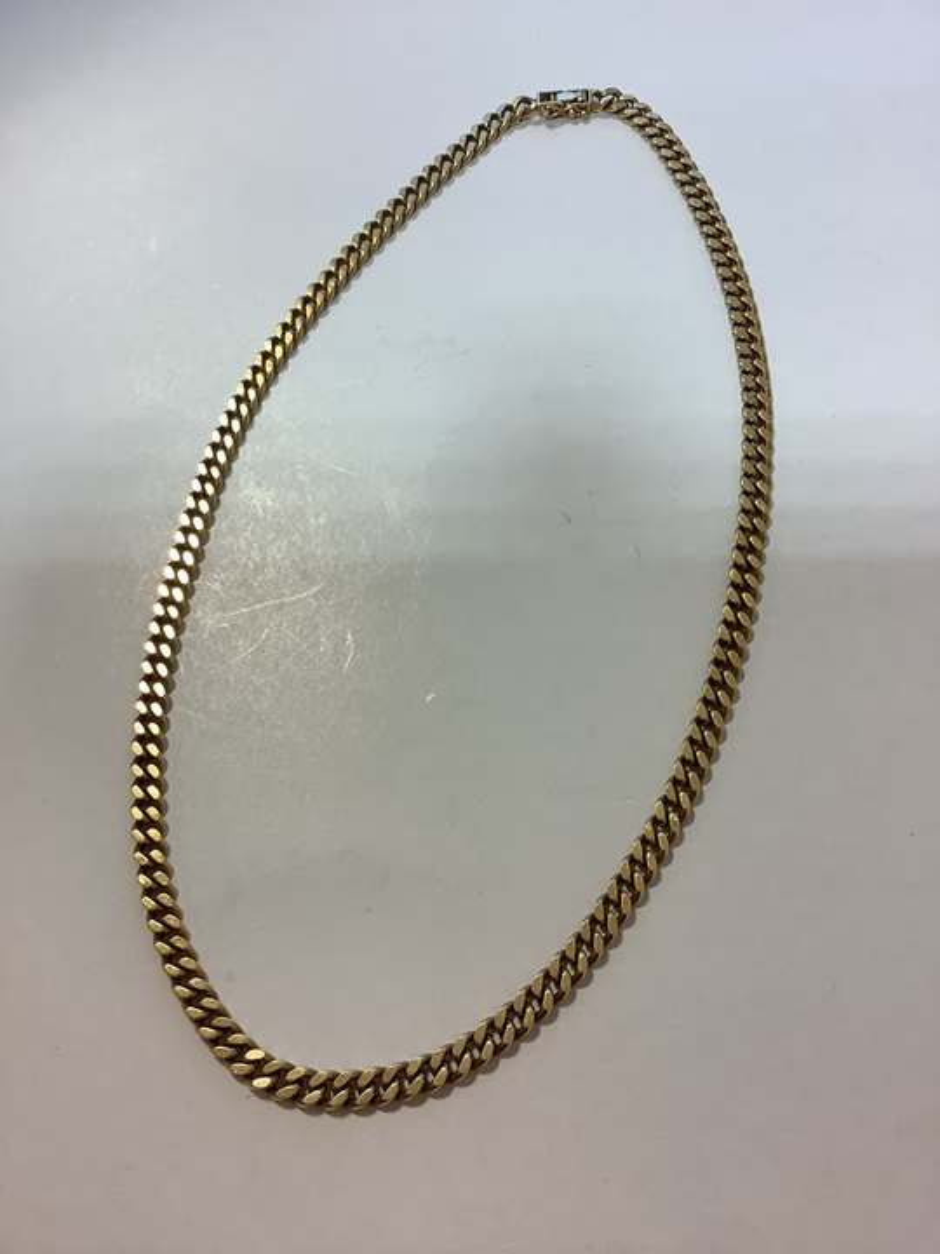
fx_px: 1122
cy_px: 627
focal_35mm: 31
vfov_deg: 58.4
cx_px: 470
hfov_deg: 45.4
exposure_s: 1/50
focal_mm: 3.3
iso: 50
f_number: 2.4
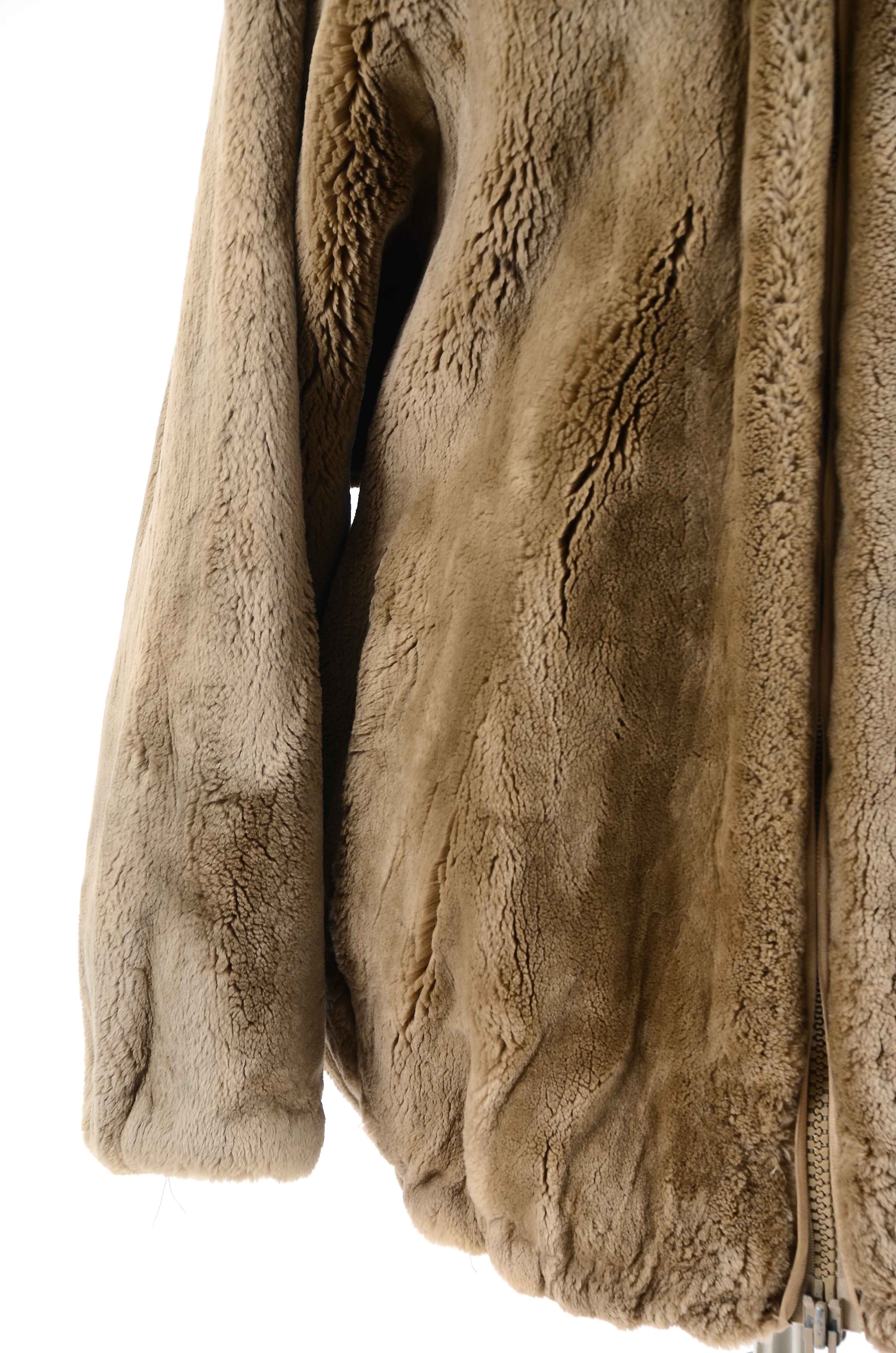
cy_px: 676
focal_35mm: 158
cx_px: 448
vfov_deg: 13.1
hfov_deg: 8.7
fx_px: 5906
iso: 160
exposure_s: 1/80
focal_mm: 105
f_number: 7.1
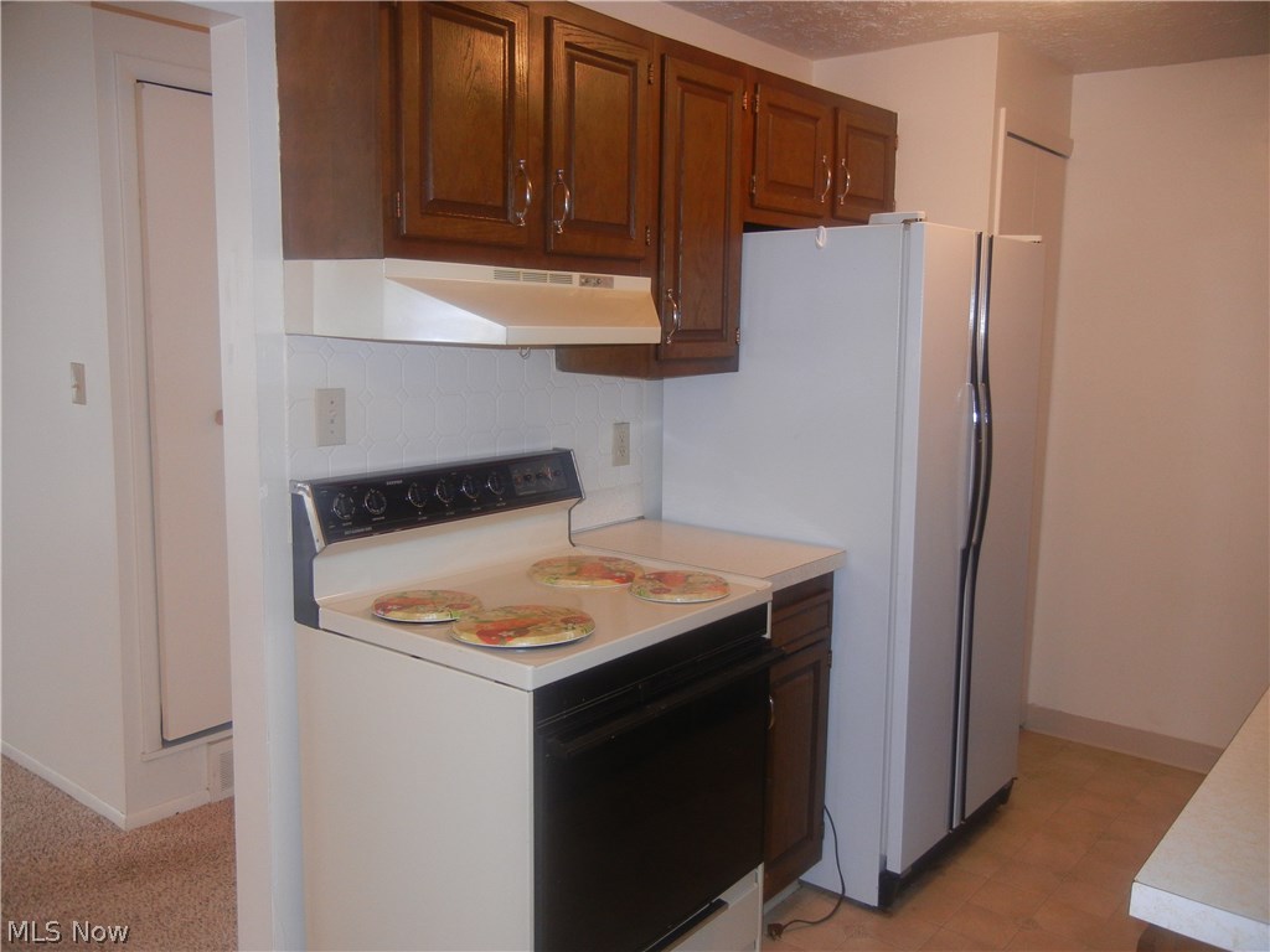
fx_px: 1101
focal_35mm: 30
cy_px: 476
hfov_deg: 60.0
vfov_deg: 46.8
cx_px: 635
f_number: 3.5
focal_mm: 5.4
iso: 200
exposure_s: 1/30
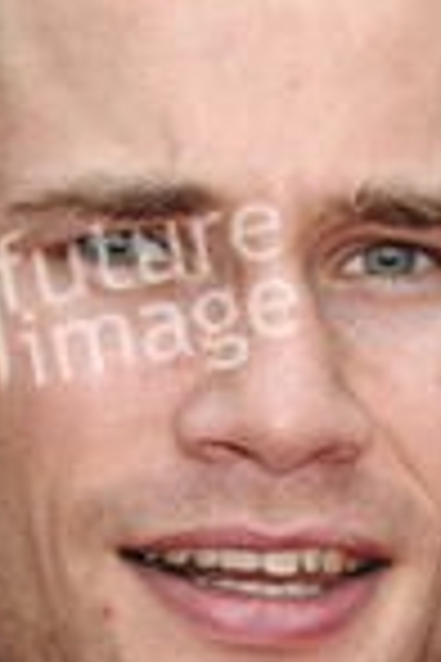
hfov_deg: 2.8
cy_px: 536
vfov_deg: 4.2
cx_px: 200
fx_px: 9021
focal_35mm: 491
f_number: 5
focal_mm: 120
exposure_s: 1/250
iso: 320
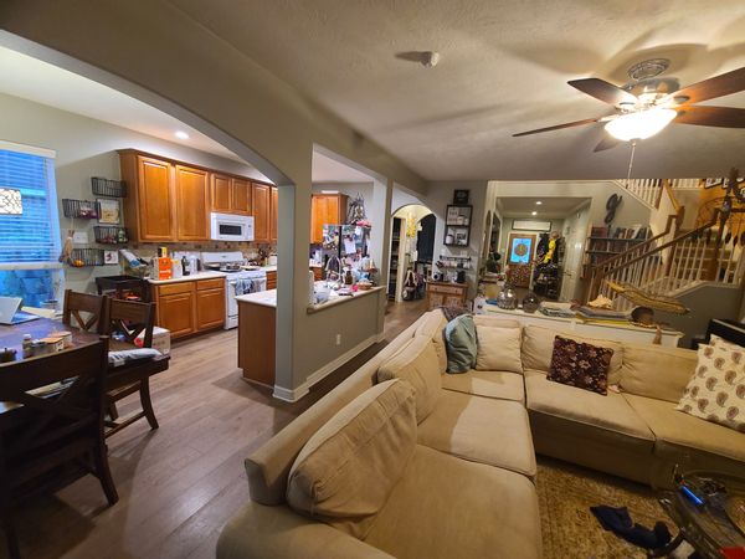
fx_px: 280
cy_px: 280
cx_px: 372
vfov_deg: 89.9
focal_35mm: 13
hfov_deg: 106.2
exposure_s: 1/30
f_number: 2.2
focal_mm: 2.2
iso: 500
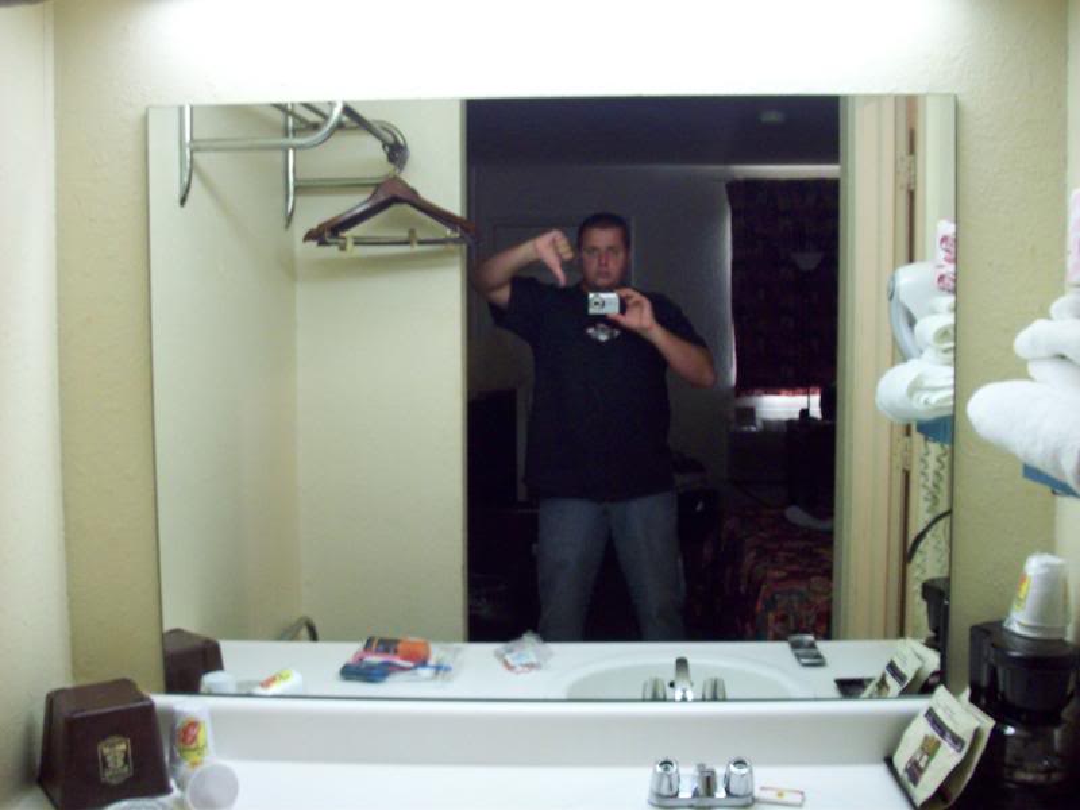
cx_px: 540
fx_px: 1154
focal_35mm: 37
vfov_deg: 38.7
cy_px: 405
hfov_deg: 50.1
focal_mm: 6.2
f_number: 2.8
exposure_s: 1/14.9
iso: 160
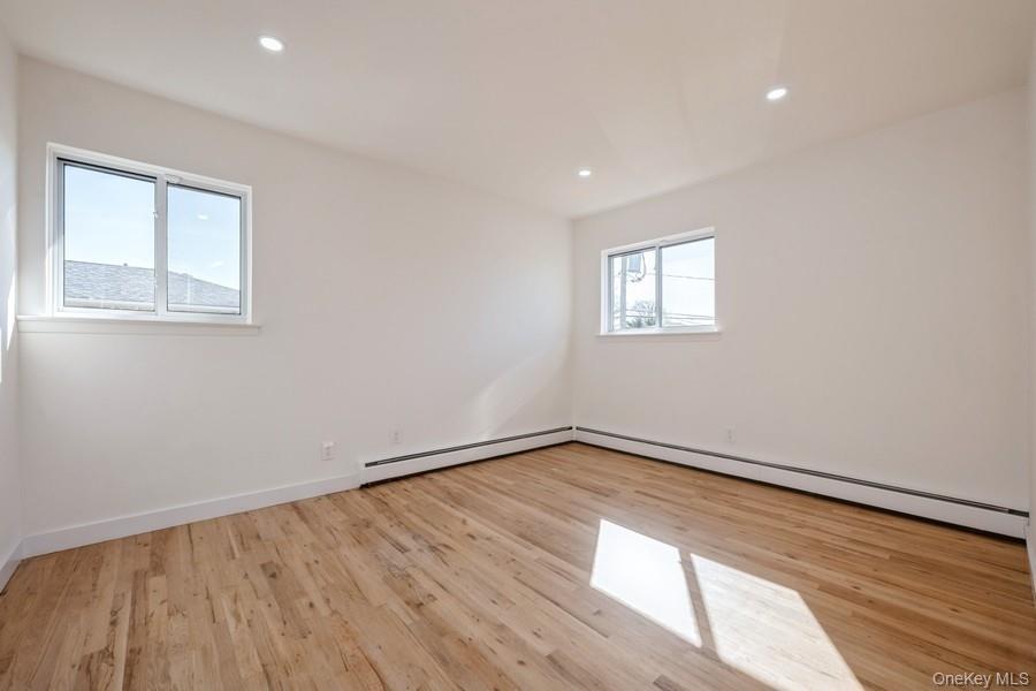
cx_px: 518
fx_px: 432
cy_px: 346
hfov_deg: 100.4
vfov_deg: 77.3
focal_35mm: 15
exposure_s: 1/100
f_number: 11
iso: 250
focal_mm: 15
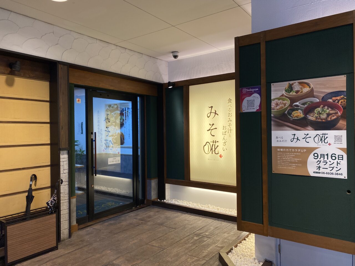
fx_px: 267
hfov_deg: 67.3
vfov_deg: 53.1
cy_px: 133
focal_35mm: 26
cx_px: 178
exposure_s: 1/120
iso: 64
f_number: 1.8
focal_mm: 4.25
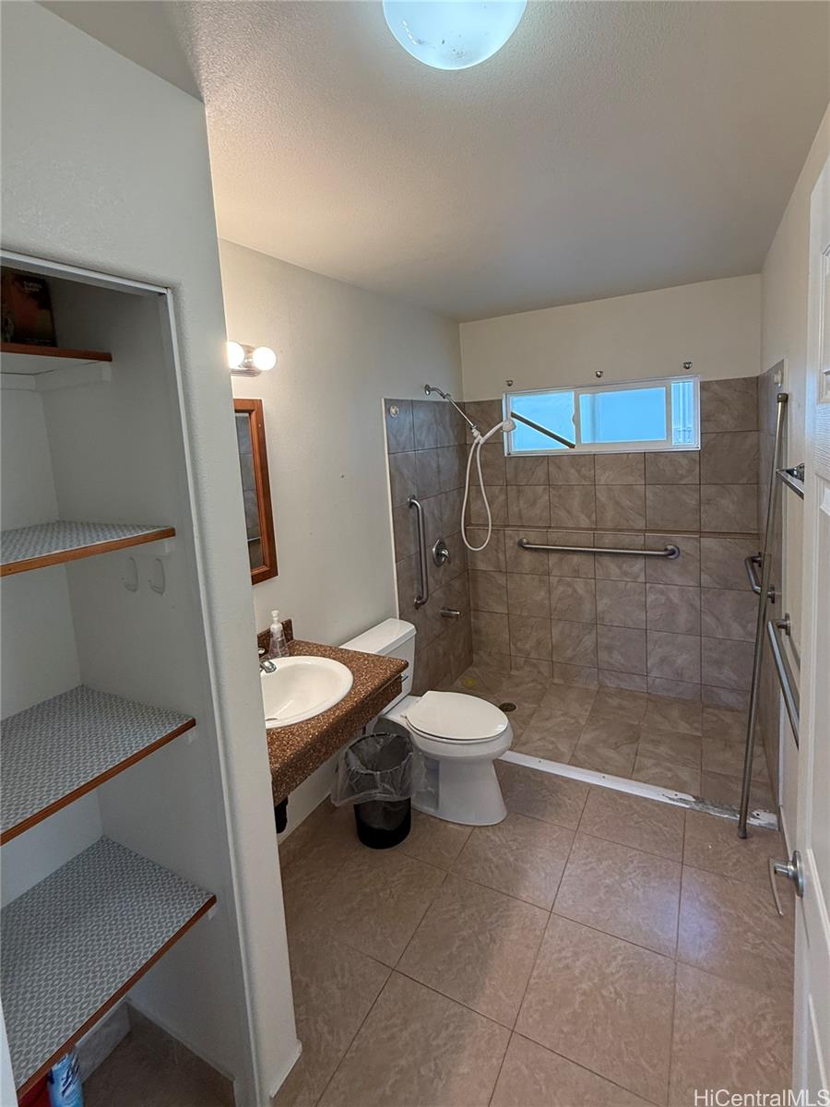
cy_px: 554
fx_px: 448
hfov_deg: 85.7
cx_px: 415
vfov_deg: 102.1
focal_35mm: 14
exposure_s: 1/120
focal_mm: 2.22
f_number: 2.2
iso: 160
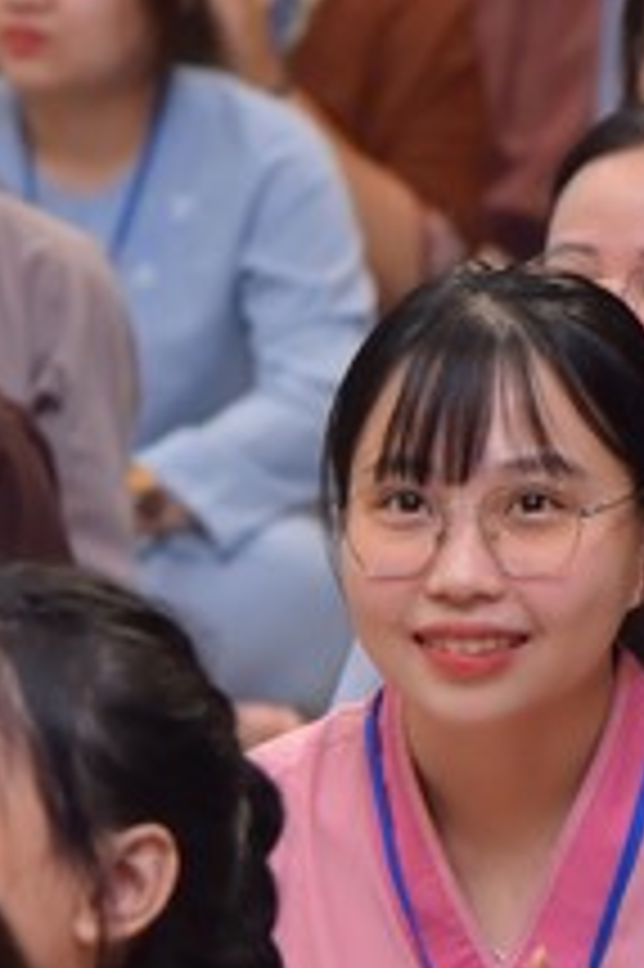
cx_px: 205
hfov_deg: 3.8
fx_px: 9755
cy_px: 743
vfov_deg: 5.7
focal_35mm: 363
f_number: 5
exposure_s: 1/125
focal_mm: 120
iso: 1250
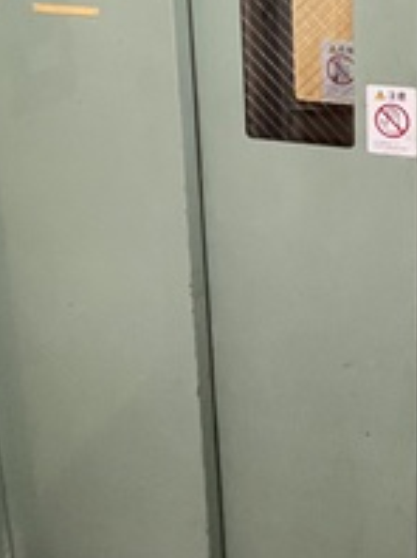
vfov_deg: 37.5
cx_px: 416
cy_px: 20
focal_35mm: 46
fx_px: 740
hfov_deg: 29.4
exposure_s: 1/60
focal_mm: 1.57
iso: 800
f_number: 1.8
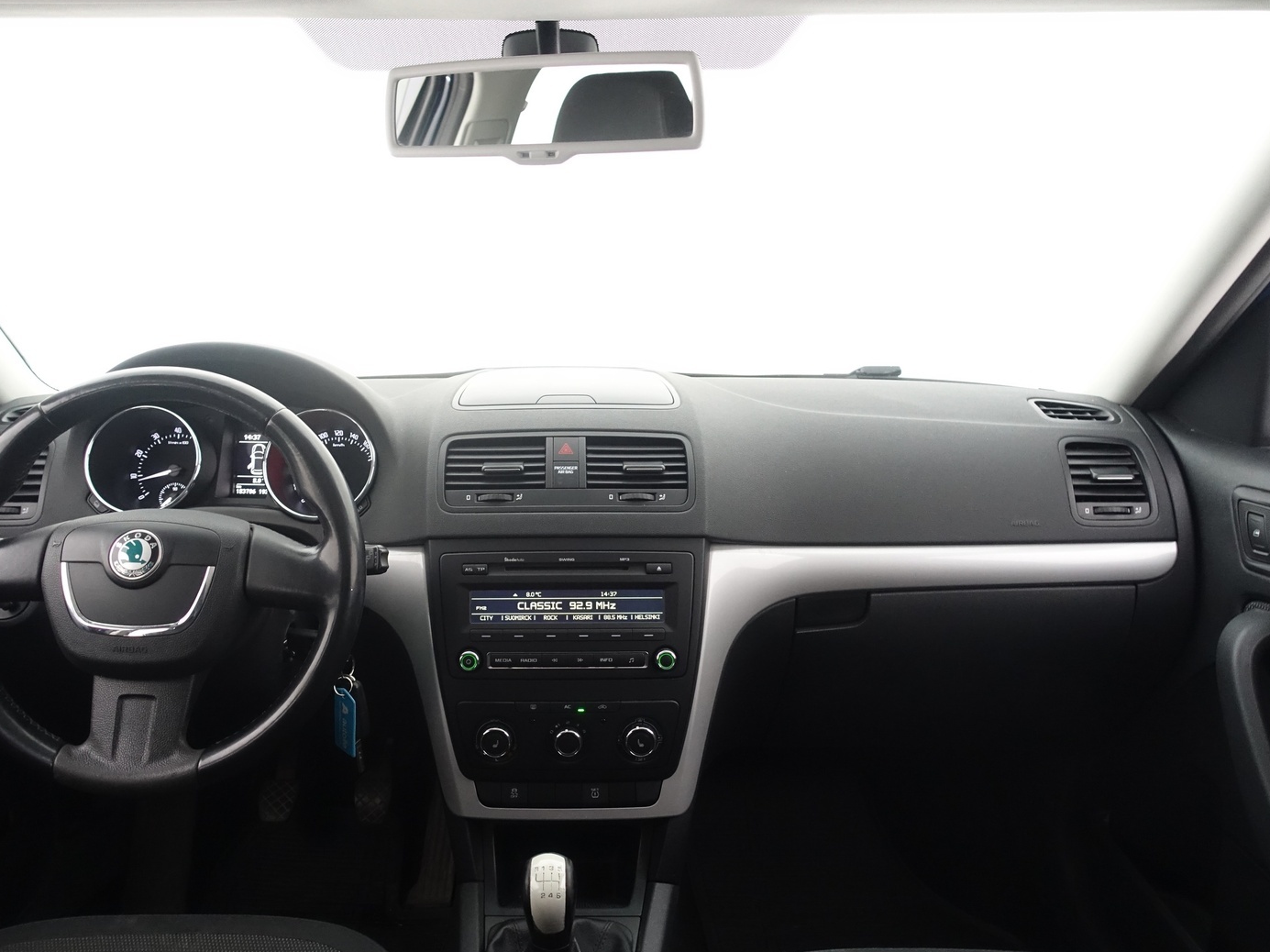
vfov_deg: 51.3
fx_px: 990
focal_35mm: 27
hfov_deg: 65.1
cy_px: 493
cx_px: 559
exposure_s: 1/25
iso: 1000
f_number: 2.5
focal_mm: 8.8
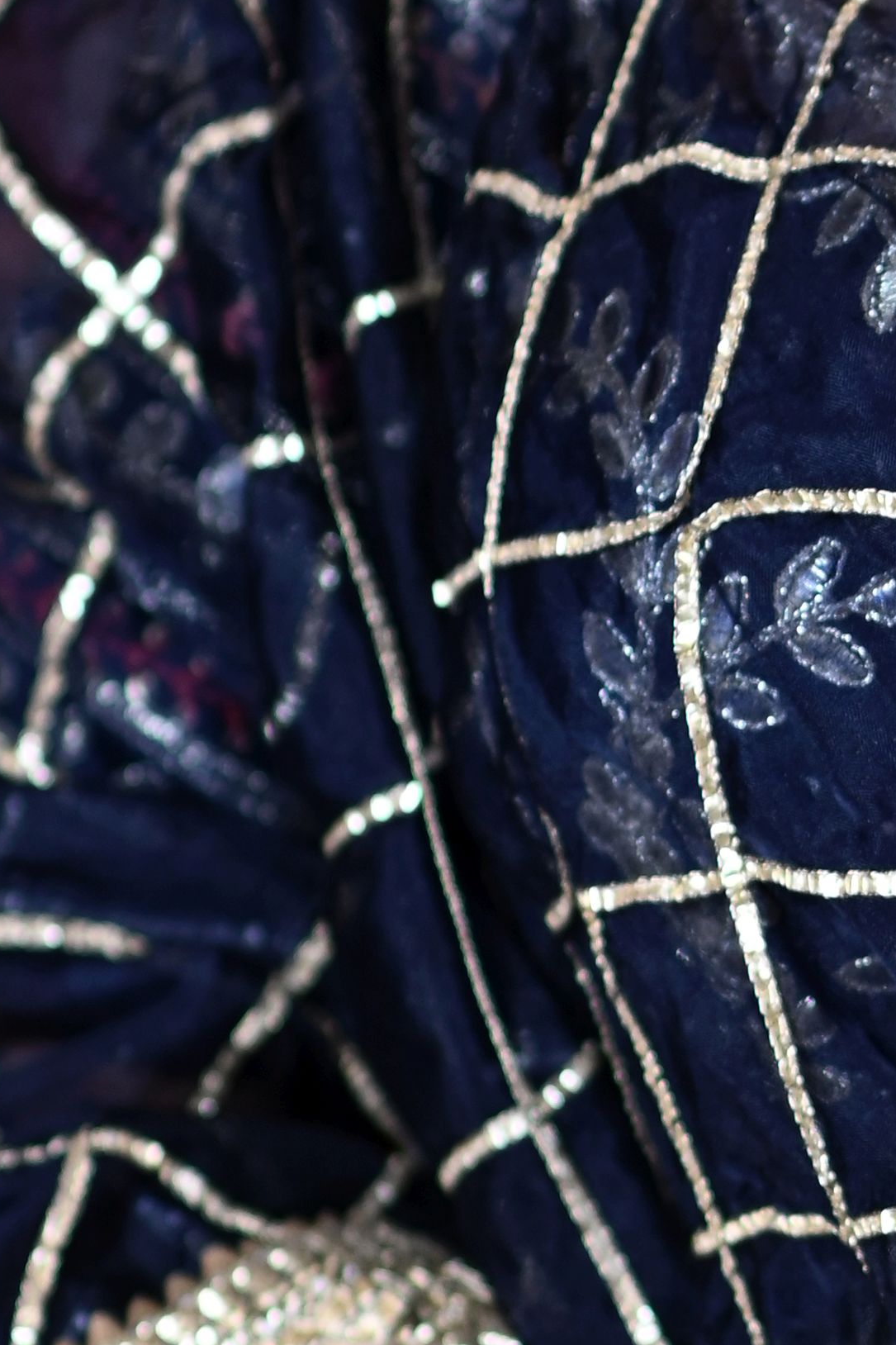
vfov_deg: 4.8
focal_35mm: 431
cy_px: 394
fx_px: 16093
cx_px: 1945
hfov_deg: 3.2
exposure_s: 1/160
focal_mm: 85
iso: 200
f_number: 2.8
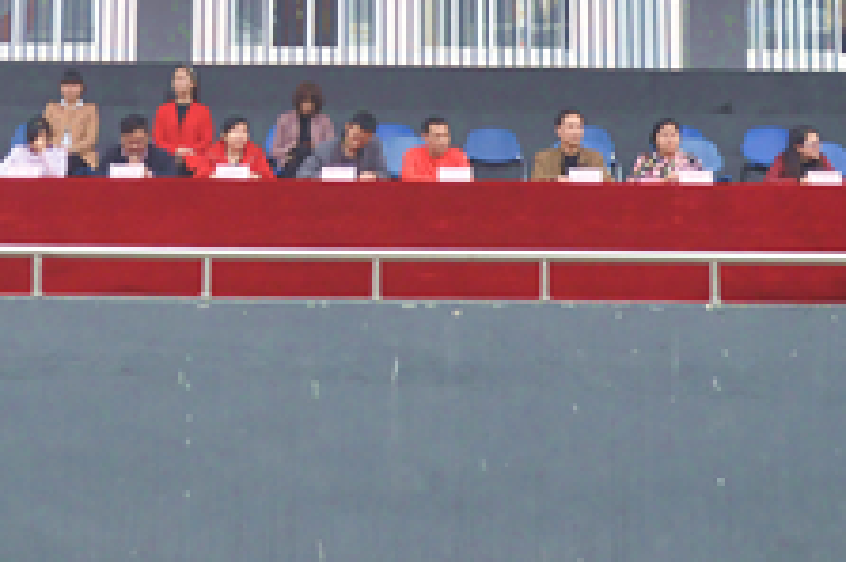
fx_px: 1948
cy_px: 6
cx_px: 292
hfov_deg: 24.4
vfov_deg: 16.1
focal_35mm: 83
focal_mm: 22
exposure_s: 1/800
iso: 1600
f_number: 4
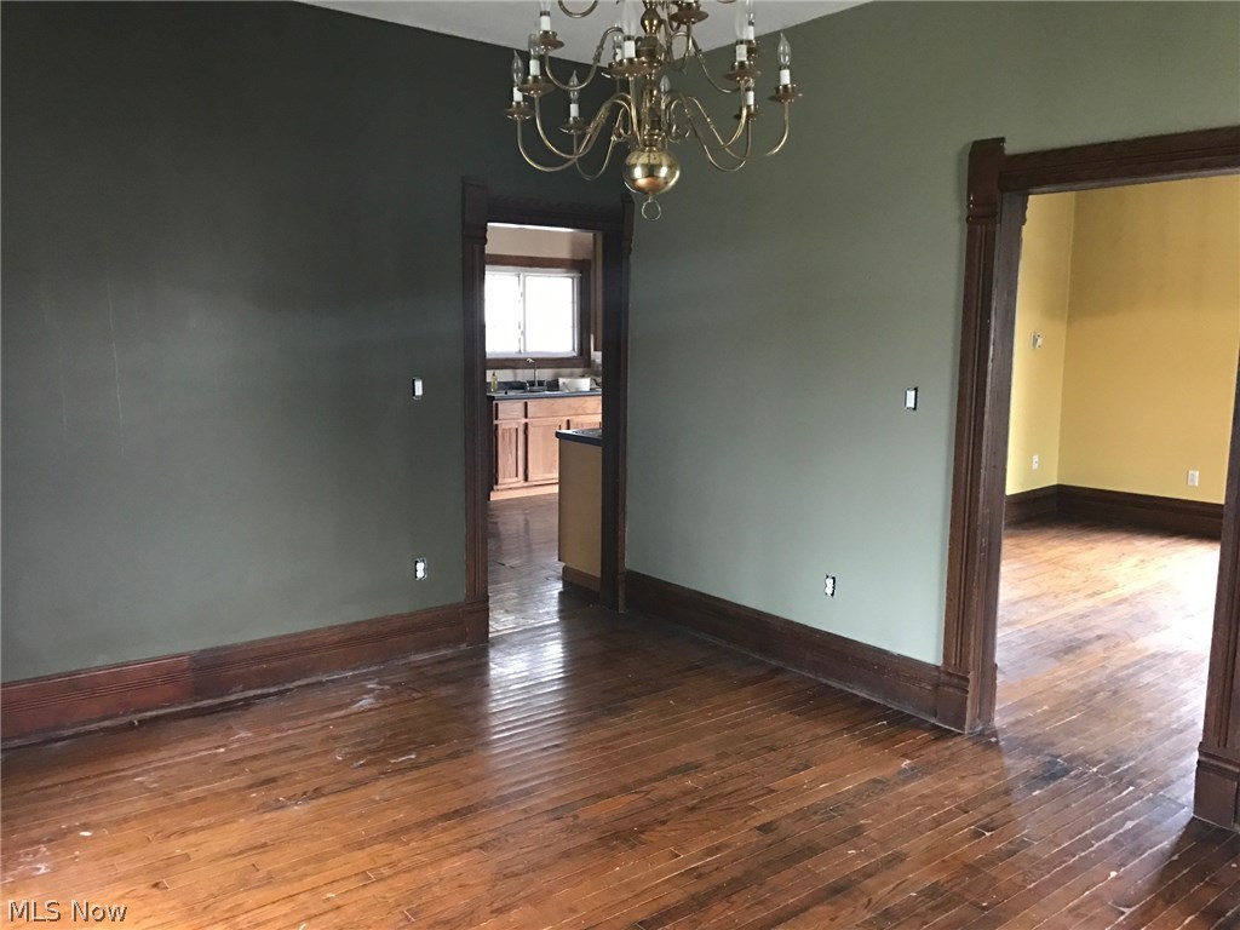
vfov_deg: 49.7
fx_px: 1003
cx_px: 620
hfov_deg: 63.4
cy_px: 465
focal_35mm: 28
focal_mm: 3.99
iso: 80
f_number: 1.8
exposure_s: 1/6
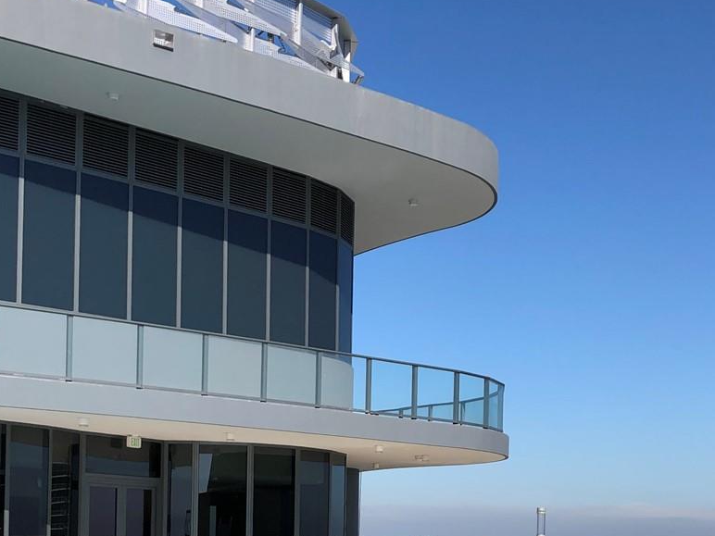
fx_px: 1198
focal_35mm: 58
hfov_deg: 33.2
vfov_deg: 24.3
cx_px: 394
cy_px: 513
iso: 20
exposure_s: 1/2825
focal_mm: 4
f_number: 1.8
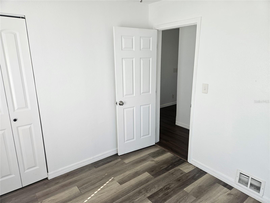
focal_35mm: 23
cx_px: 135
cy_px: 102
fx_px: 179
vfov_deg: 58.9
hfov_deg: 73.9
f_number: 1.8
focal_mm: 5.4
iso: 50
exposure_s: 1/120
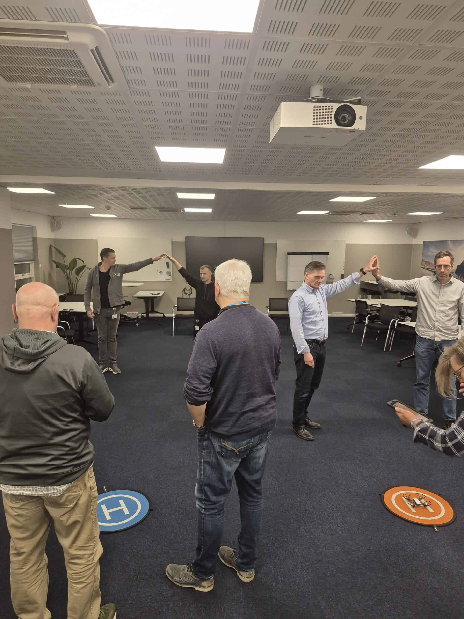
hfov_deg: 58.9
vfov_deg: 73.9
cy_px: 310
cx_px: 232
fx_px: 411
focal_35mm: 23
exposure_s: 1/100
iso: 200
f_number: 1.8
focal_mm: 5.4
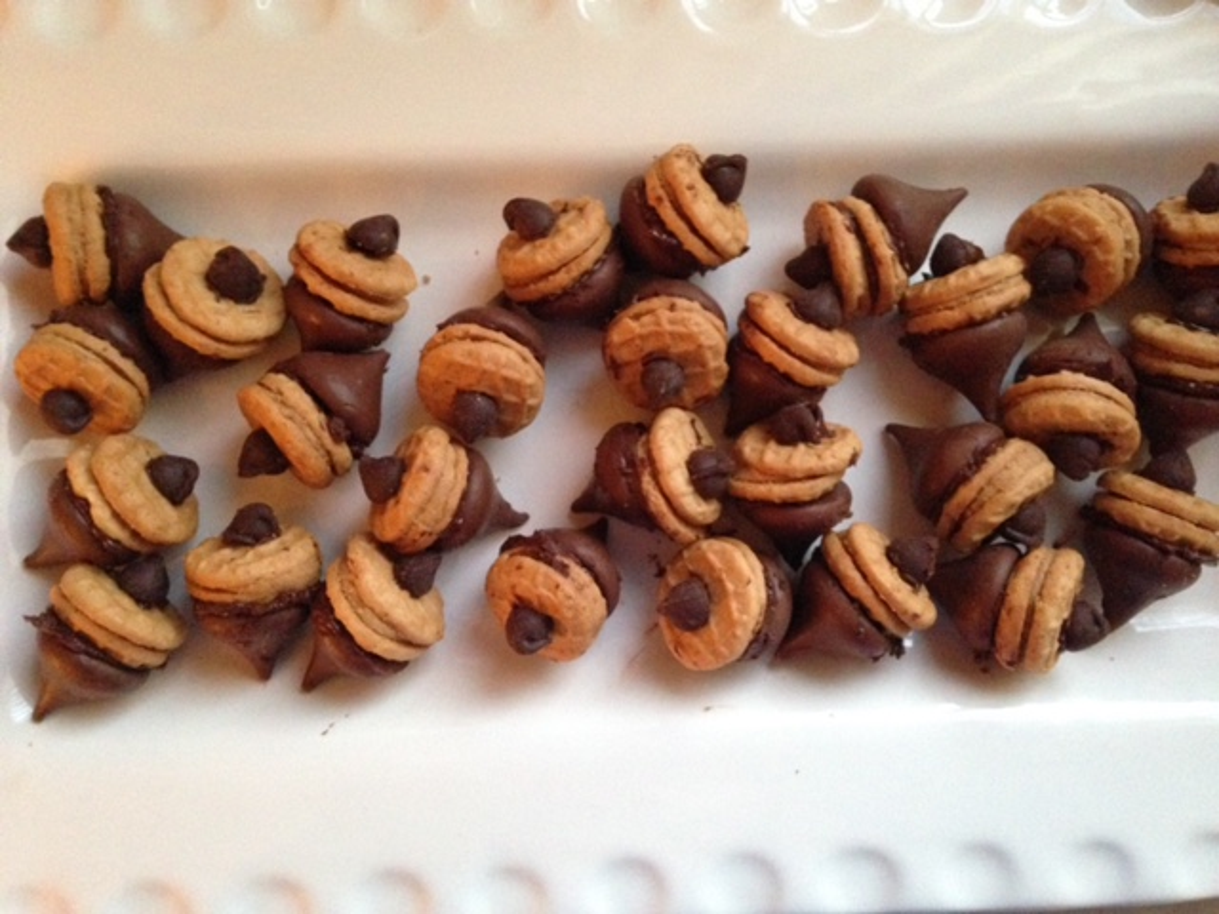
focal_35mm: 33
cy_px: 457
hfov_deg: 55.4
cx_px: 610
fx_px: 1162
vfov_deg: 42.9
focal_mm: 4.12
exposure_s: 1/15
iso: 800
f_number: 2.4
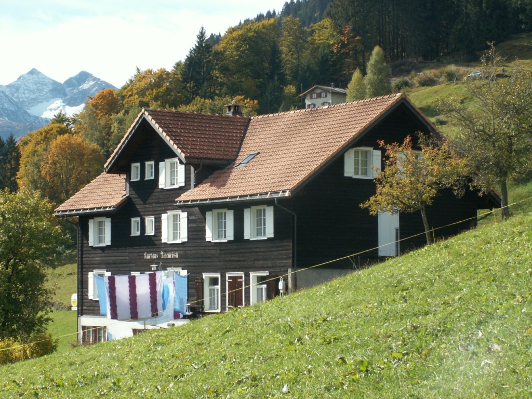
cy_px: 200
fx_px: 1552
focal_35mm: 101
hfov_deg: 19.4
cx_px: 266
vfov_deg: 14.6
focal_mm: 16.5
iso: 50
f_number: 6.3
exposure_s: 1/125
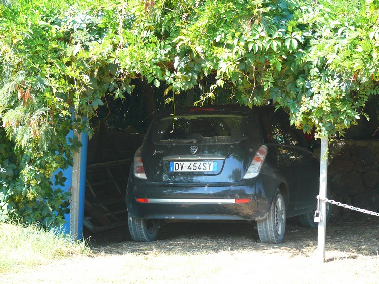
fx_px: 963
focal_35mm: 88
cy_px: 142
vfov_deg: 16.8
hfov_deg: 22.3
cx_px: 190
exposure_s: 1/80
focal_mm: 18.6
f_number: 3.2
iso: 200
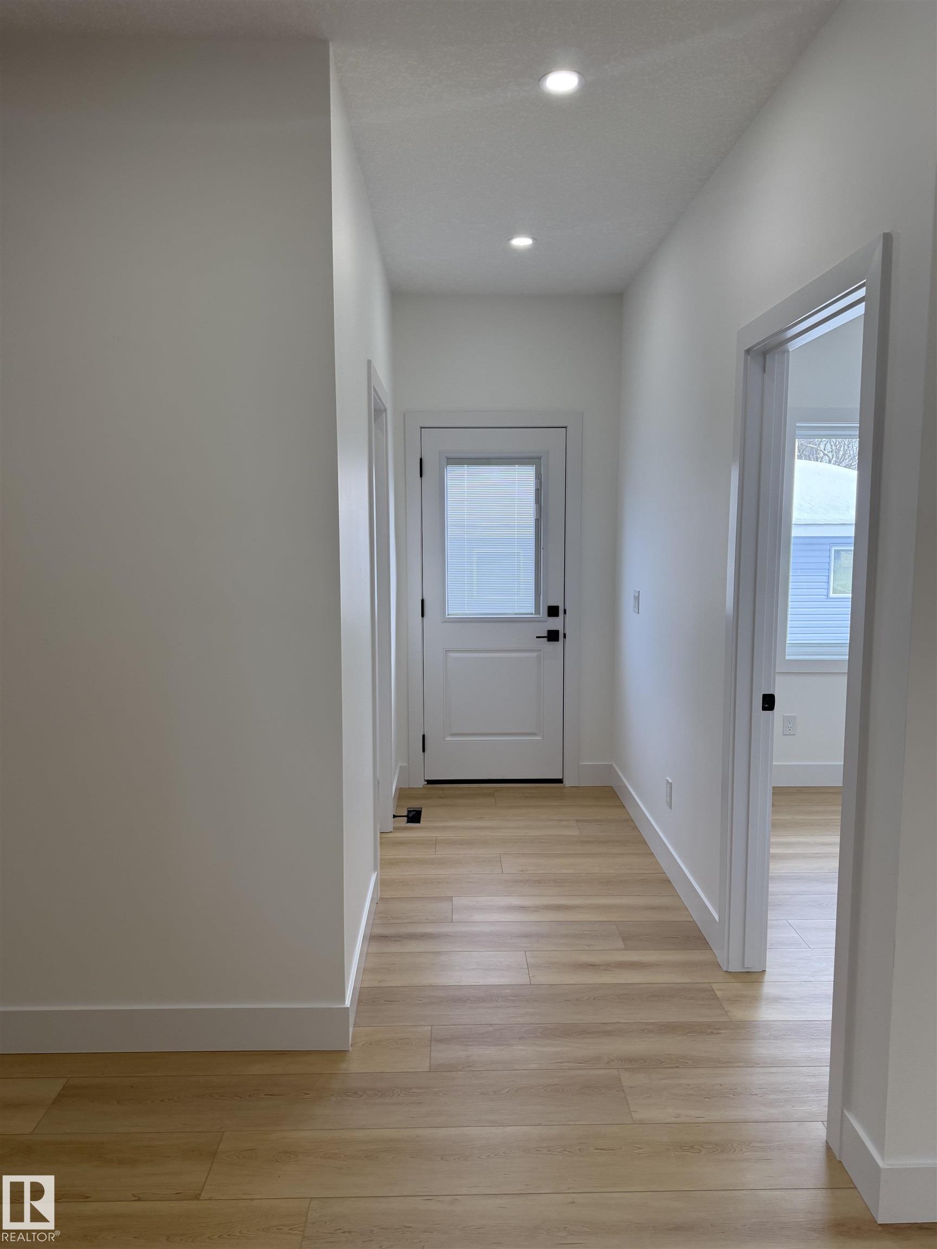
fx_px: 866
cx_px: 468
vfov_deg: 71.6
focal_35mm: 24
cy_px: 624
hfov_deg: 56.8
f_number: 1.78
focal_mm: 6.76
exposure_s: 1/312
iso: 100
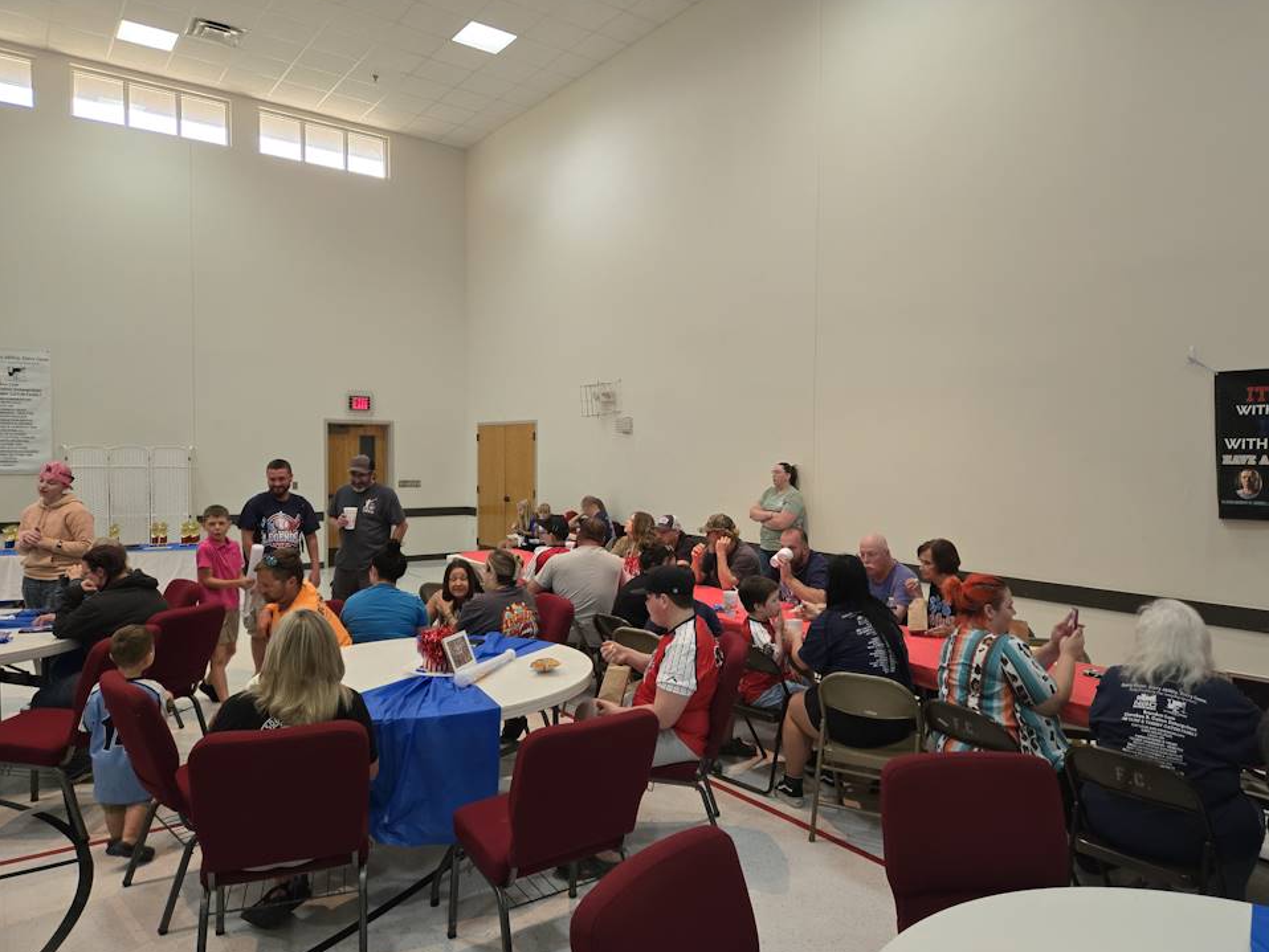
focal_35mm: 24
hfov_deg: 71.6
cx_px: 660
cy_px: 482
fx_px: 880
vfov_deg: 56.8
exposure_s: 1/120
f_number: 1.8
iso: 400
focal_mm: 5.4
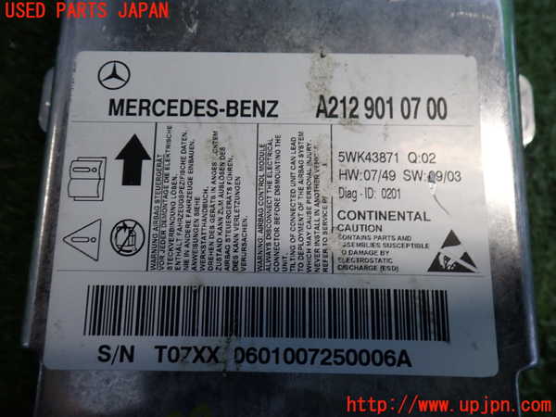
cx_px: 278
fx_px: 482
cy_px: 208
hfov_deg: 60.0
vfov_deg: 46.8
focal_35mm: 30
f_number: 2.3
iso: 200
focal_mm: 5.4
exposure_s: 1/60
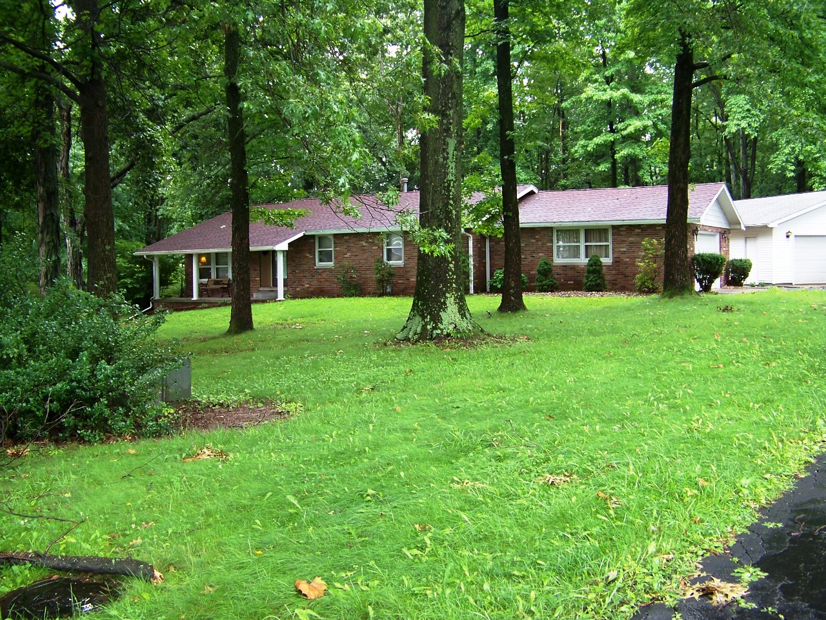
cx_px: 413
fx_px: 859
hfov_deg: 51.4
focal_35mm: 36
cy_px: 310
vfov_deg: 39.7
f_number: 2.8
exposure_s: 1/50
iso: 64
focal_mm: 5.85
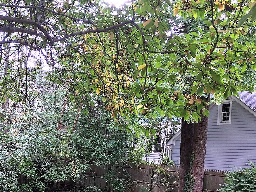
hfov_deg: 33.8
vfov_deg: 26.2
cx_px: 30
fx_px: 399
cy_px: 168
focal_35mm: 54
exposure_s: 1/60
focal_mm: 4.15
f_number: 2.2
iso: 32
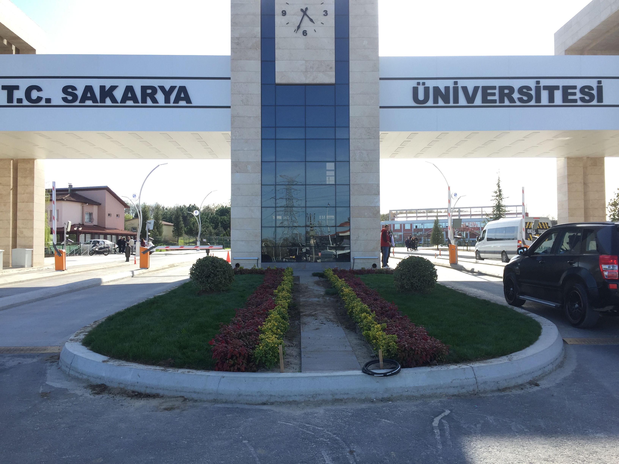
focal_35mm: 29
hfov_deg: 61.7
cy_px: 232
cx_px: 310
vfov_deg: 48.2
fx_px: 519
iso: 32
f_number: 2.2
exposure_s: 1/581
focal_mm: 4.15
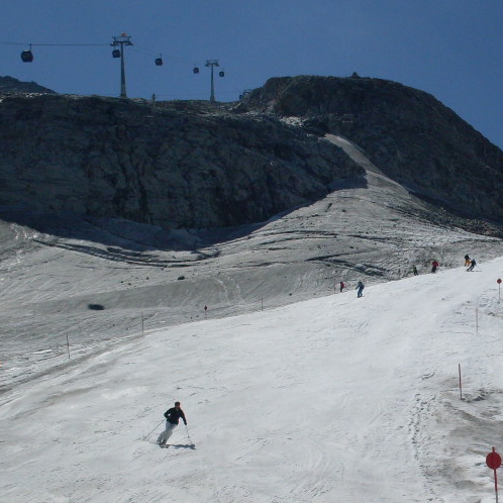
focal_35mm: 69
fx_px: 1134
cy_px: 357
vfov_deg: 24.8
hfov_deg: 24.7
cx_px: 382
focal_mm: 6.3
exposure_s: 1/750
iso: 80
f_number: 8.4
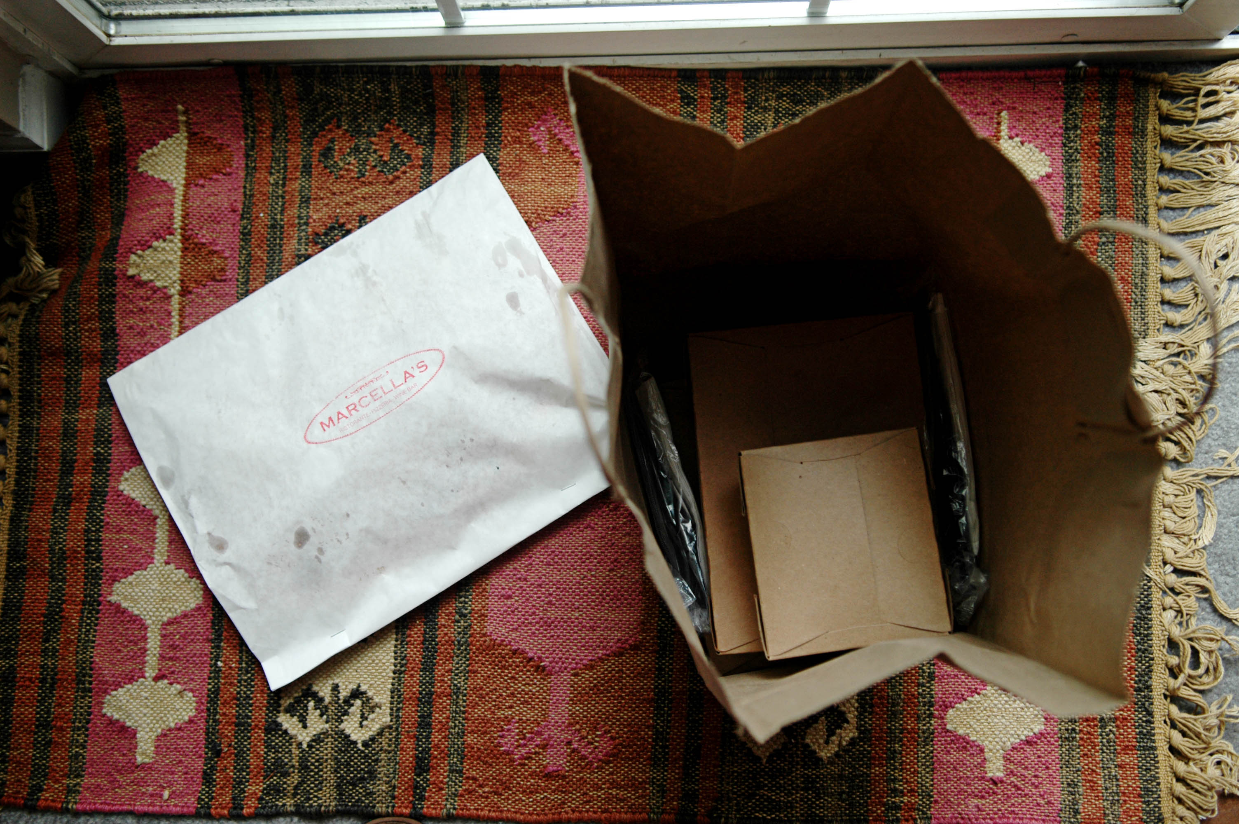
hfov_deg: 55.1
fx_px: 1186
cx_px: 620
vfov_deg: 38.3
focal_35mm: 34
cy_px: 412
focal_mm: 23
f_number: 2.8
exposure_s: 1/80
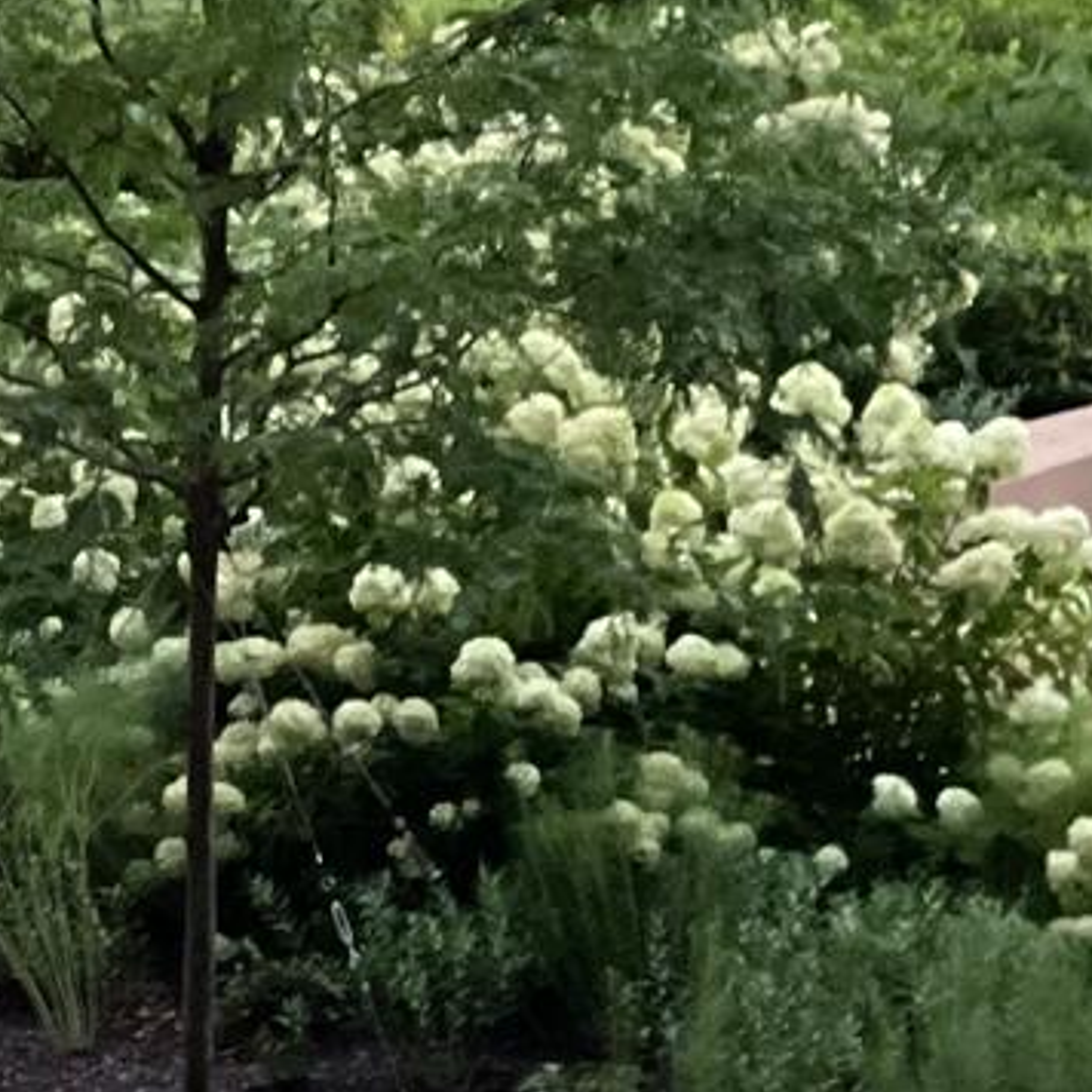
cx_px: -1445
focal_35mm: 325
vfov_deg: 5.4
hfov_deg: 5.2
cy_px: 123
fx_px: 11599
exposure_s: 1/15
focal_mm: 7.5
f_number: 2.2
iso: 500
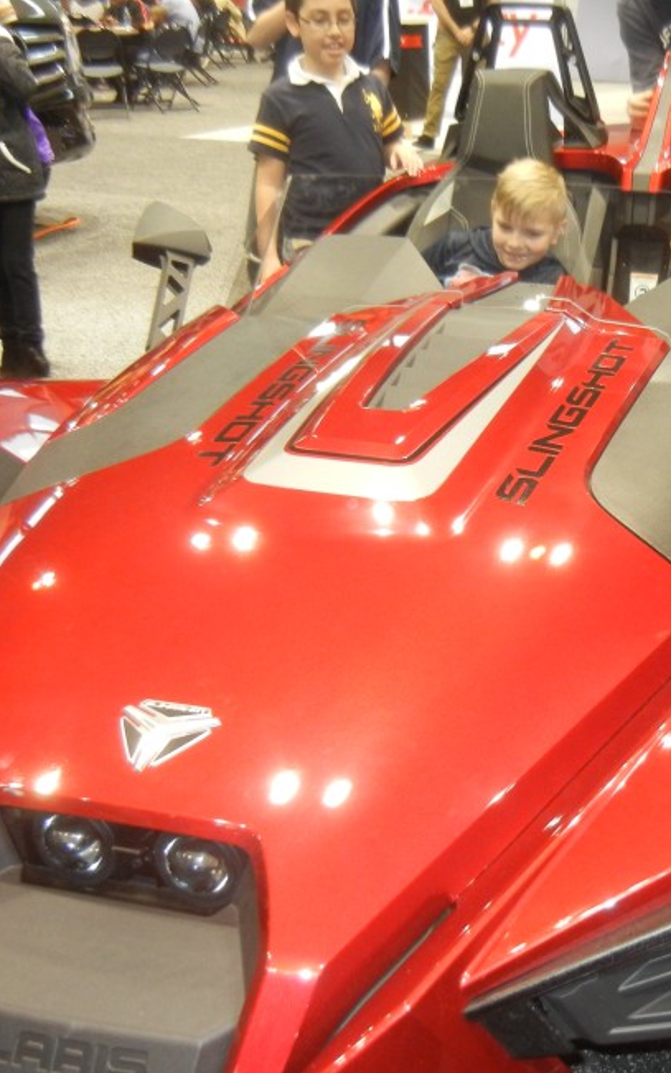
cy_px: 547
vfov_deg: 40.3
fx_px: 1463
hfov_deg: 25.2
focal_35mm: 50
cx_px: 584
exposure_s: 1/26.8
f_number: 3.5
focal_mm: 5.4
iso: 400
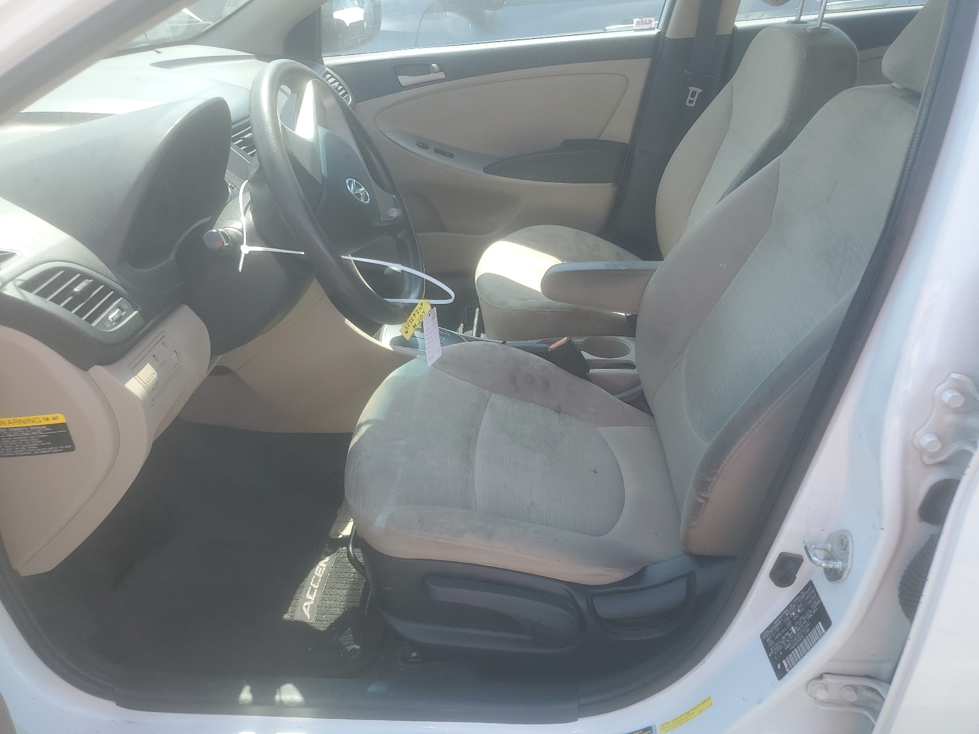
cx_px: 490
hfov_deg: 67.3
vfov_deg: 53.1
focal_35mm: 26
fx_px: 735
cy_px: 367
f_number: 1.5
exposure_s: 1/588
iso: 50
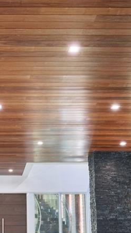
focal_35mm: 63
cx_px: -1
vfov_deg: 32.6
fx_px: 388
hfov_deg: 18.6
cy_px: 182
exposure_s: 1/1.67
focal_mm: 16.5
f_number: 5
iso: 400
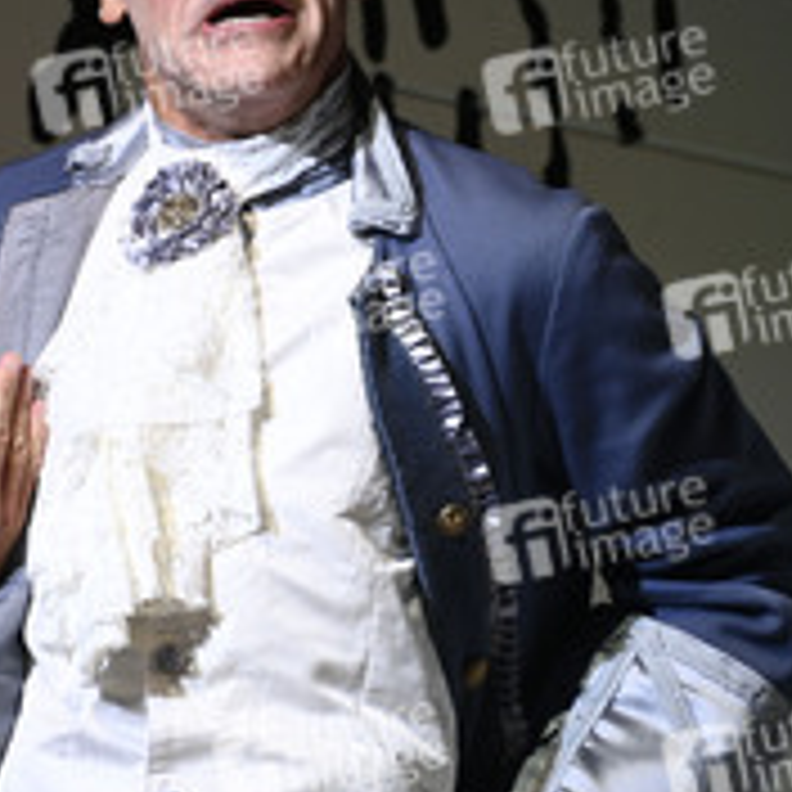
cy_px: 194
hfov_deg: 2.7
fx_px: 16877
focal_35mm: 652
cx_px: 209
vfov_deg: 2.7
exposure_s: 1/250
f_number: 5.6
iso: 1250
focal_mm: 300
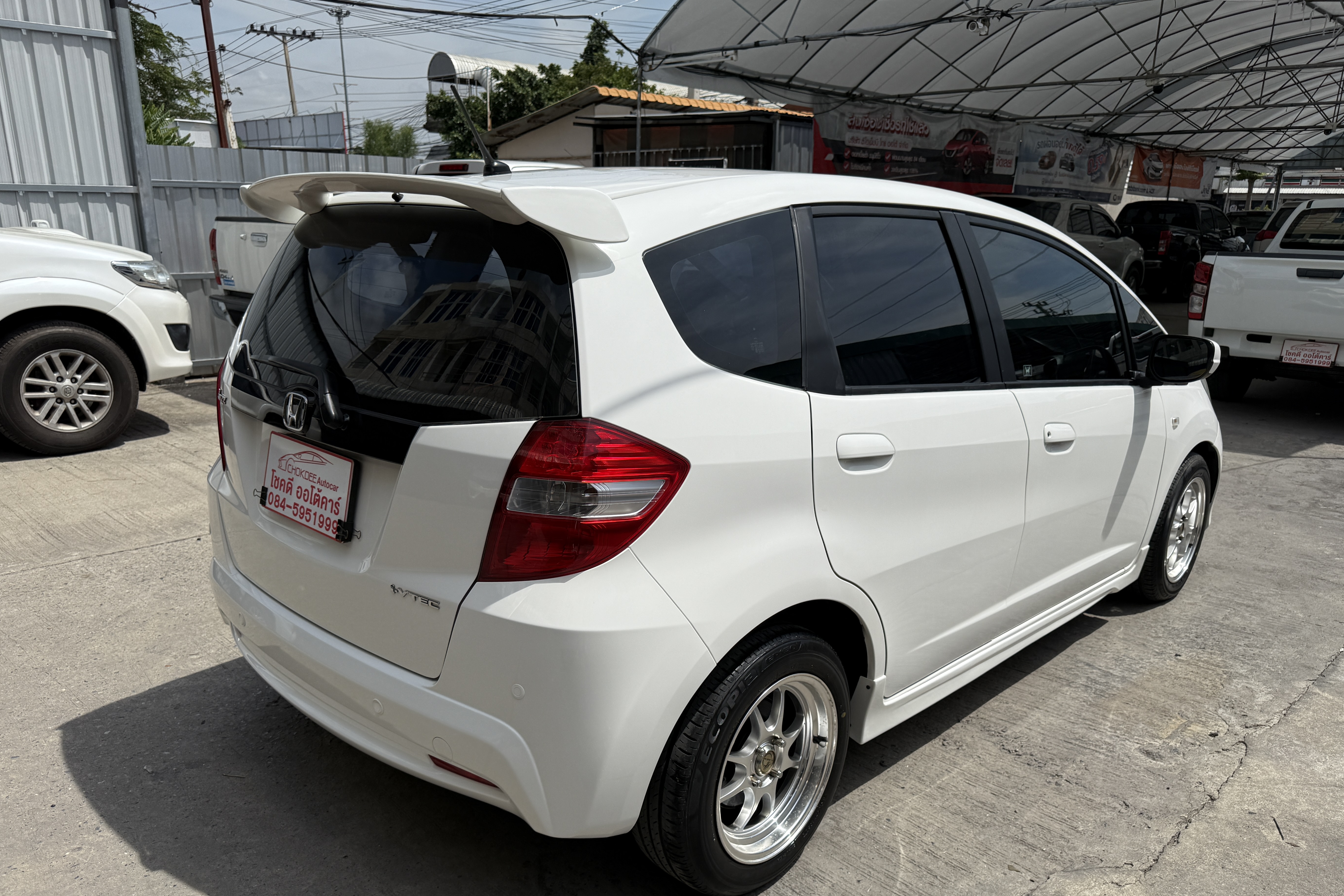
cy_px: 523
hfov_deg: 69.4
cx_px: 682
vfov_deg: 49.3
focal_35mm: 26
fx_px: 971
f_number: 1.78
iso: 80
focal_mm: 6.76
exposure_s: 1/8130
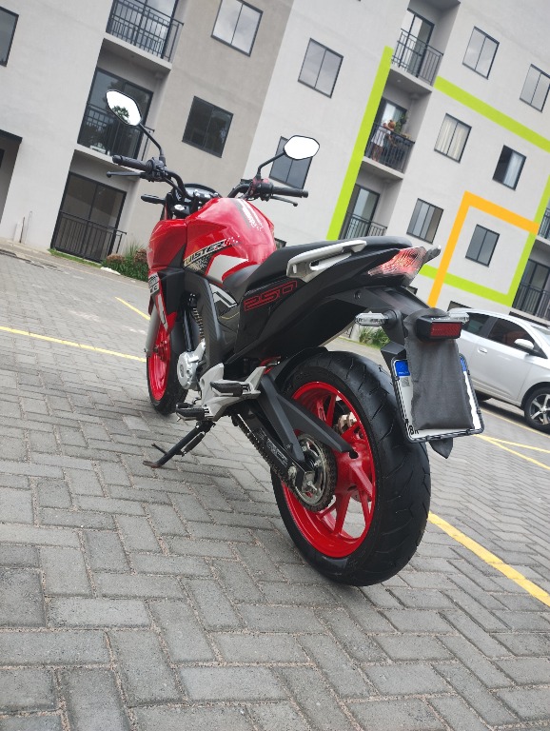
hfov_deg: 49.8
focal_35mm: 28
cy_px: 366
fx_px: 592
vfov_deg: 63.4
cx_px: 275
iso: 224
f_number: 1.8
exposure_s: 1/120
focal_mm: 4.27
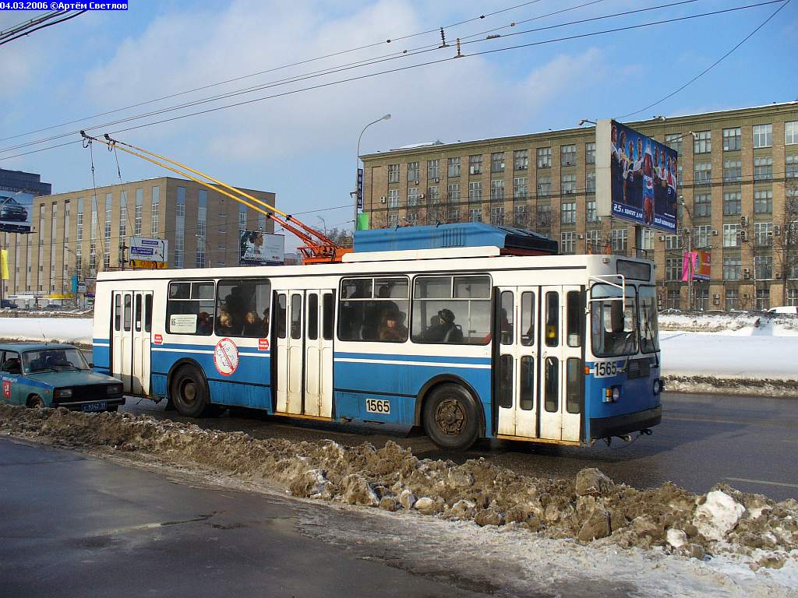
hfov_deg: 50.1
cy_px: 299
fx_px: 853
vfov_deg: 38.7
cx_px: 399
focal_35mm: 37
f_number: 5.6
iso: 80
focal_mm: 6.1
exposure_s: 1/320
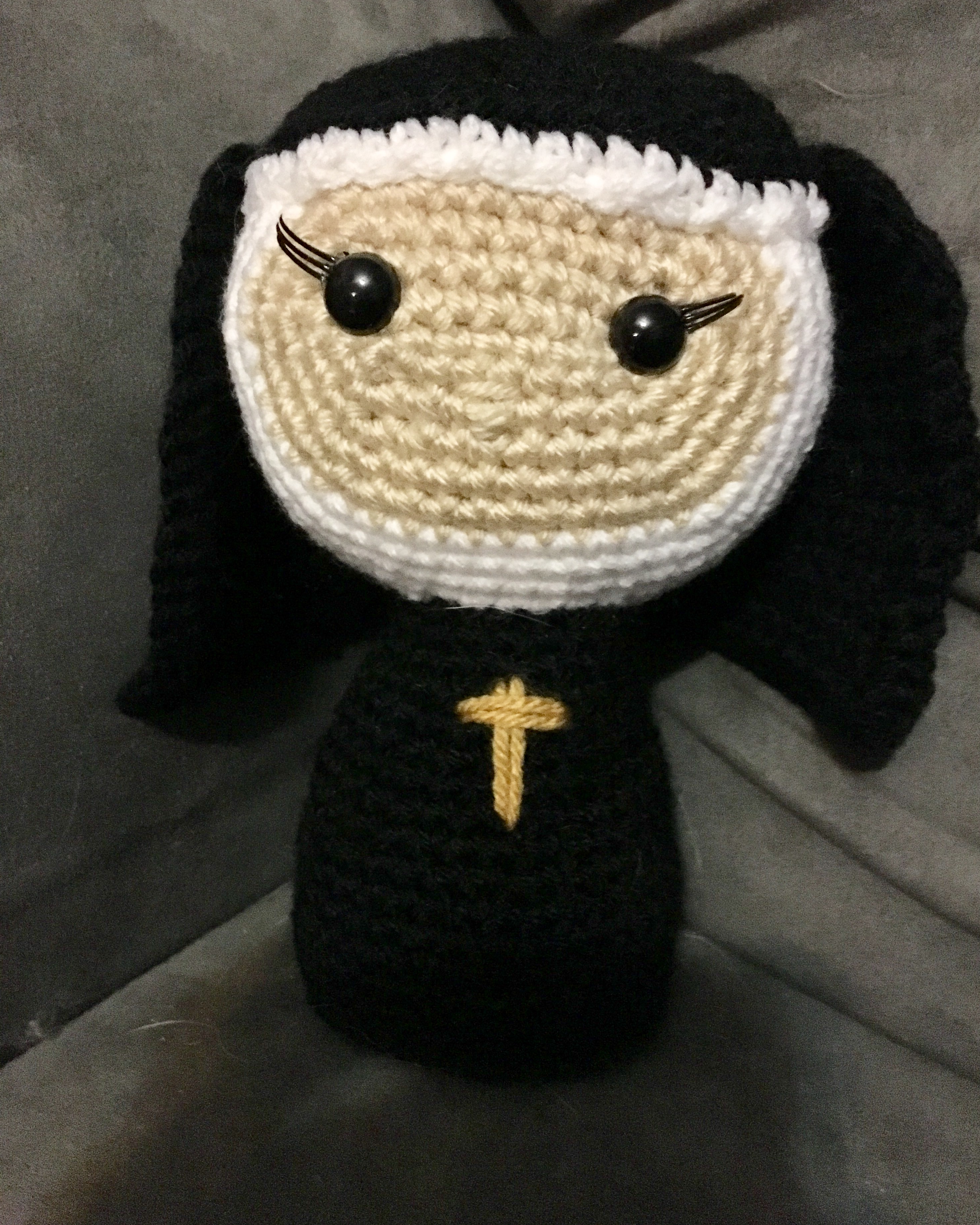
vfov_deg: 57.2
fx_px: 1124
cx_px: 501
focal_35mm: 31
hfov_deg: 47.1
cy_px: 603
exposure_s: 1/15
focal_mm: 4.15
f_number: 2.2
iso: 1000
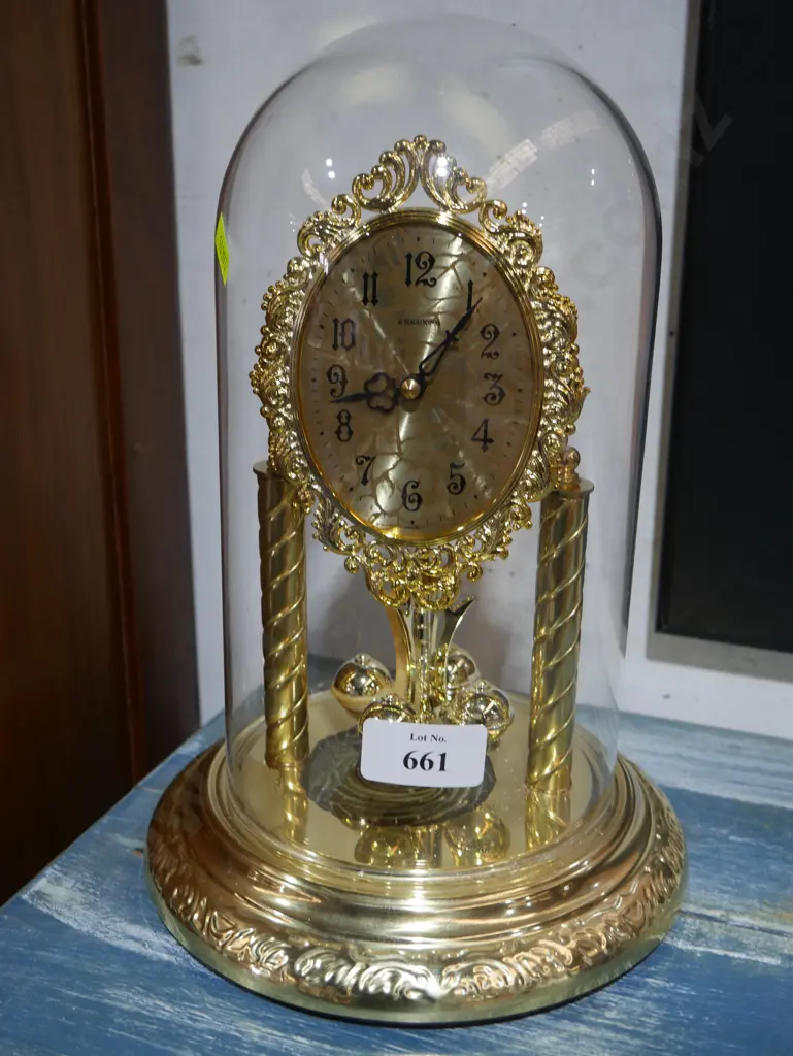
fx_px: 1282
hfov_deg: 34.4
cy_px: 528
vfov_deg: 44.8
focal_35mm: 42
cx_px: 396
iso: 400
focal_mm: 21
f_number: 4.6
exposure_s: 1/60
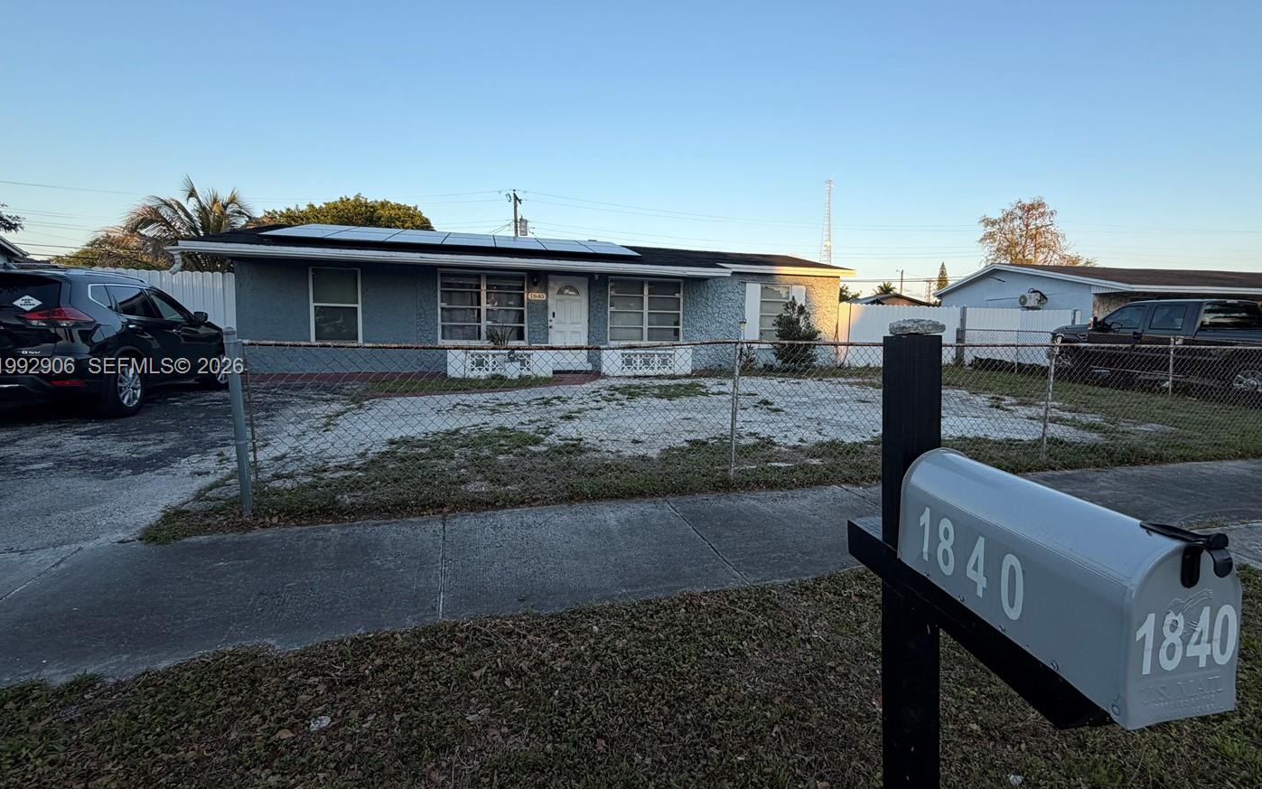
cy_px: 368
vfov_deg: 67.9
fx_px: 585
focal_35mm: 17
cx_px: 686
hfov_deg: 94.1
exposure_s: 1/502
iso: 50
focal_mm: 2.22
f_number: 2.2
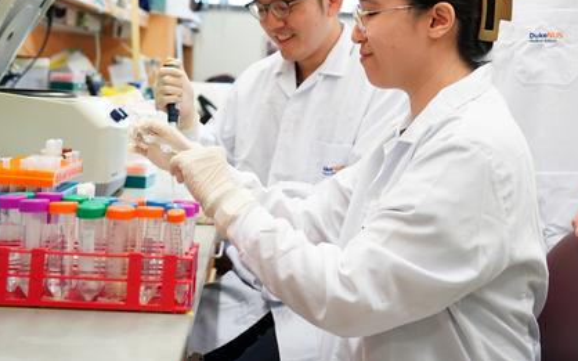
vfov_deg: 21.9
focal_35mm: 58
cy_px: 39
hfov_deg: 34.9
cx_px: 368
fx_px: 913
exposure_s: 1/200
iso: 1250
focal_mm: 34
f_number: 2.8
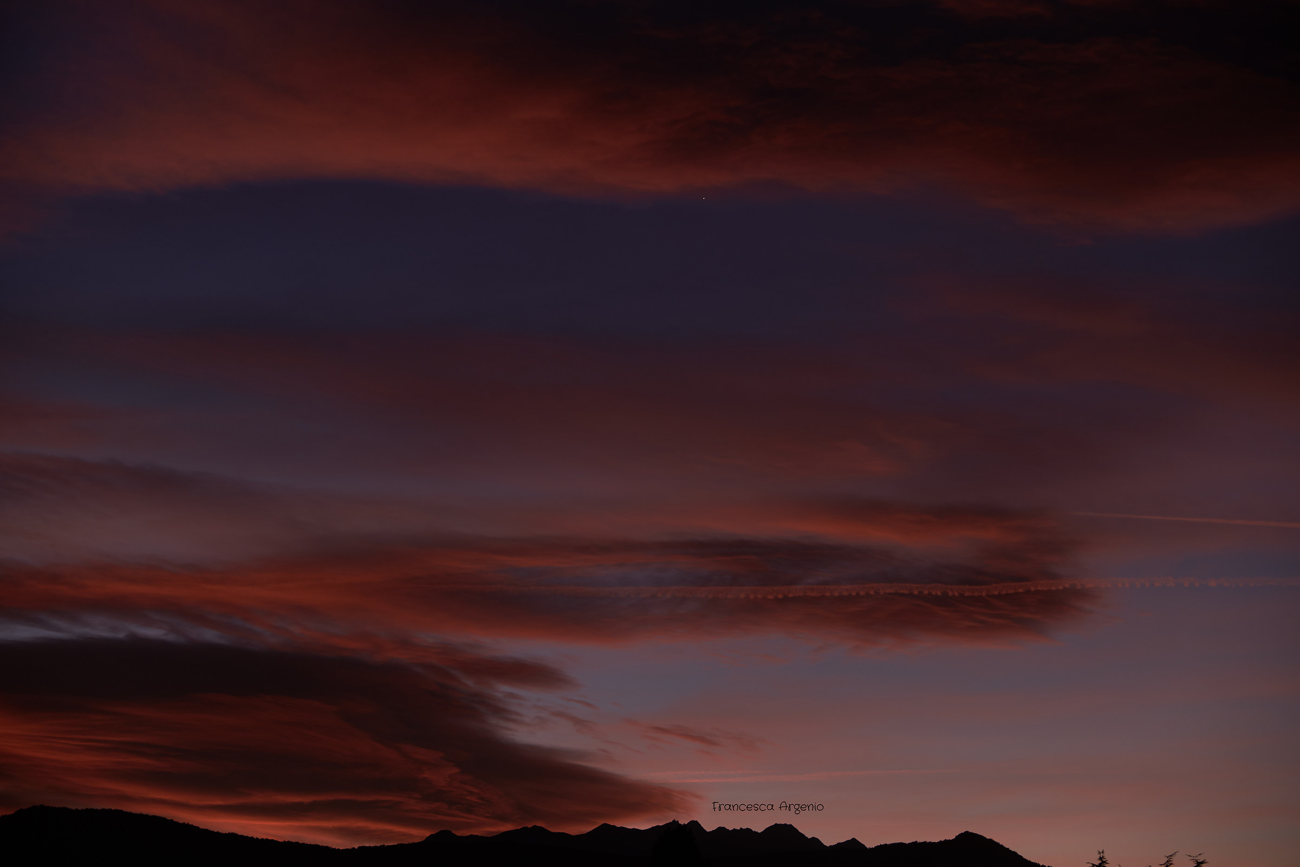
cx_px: 650
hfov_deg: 24.5
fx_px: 2997
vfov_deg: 16.5
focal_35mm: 83
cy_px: 434
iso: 80
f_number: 4
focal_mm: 55
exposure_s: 1.5
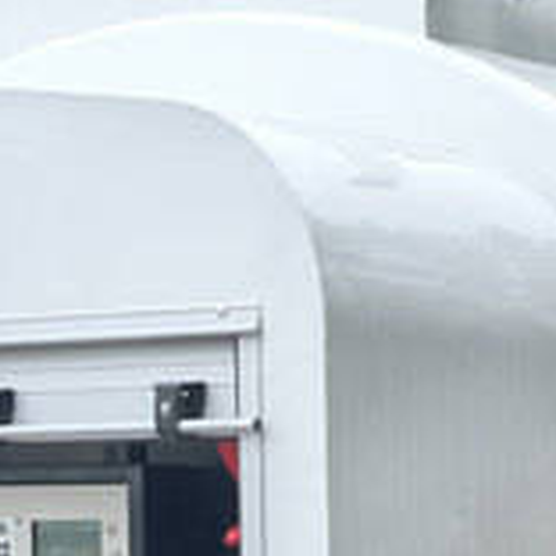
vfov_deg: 8.7
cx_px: 617
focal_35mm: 200
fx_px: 3634
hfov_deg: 8.7
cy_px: 666
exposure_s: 1/100
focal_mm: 6.98
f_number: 1.4
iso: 50
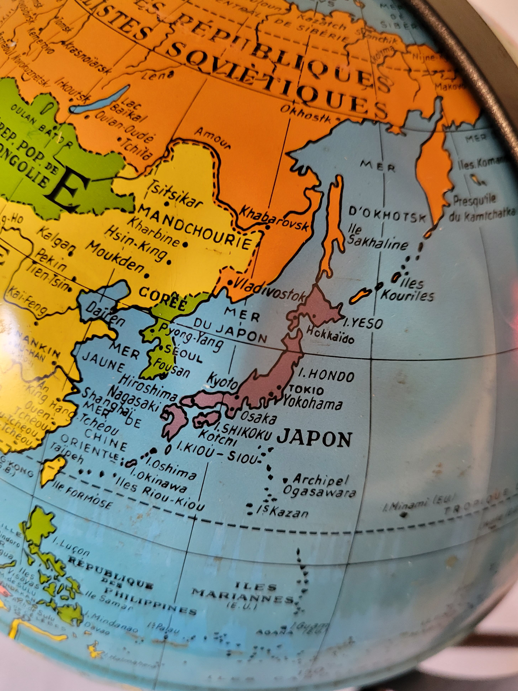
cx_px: 258
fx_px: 539
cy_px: 353
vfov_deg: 65.3
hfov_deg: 51.4
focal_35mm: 27
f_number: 1.8
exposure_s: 1/50
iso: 400
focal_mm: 5.4
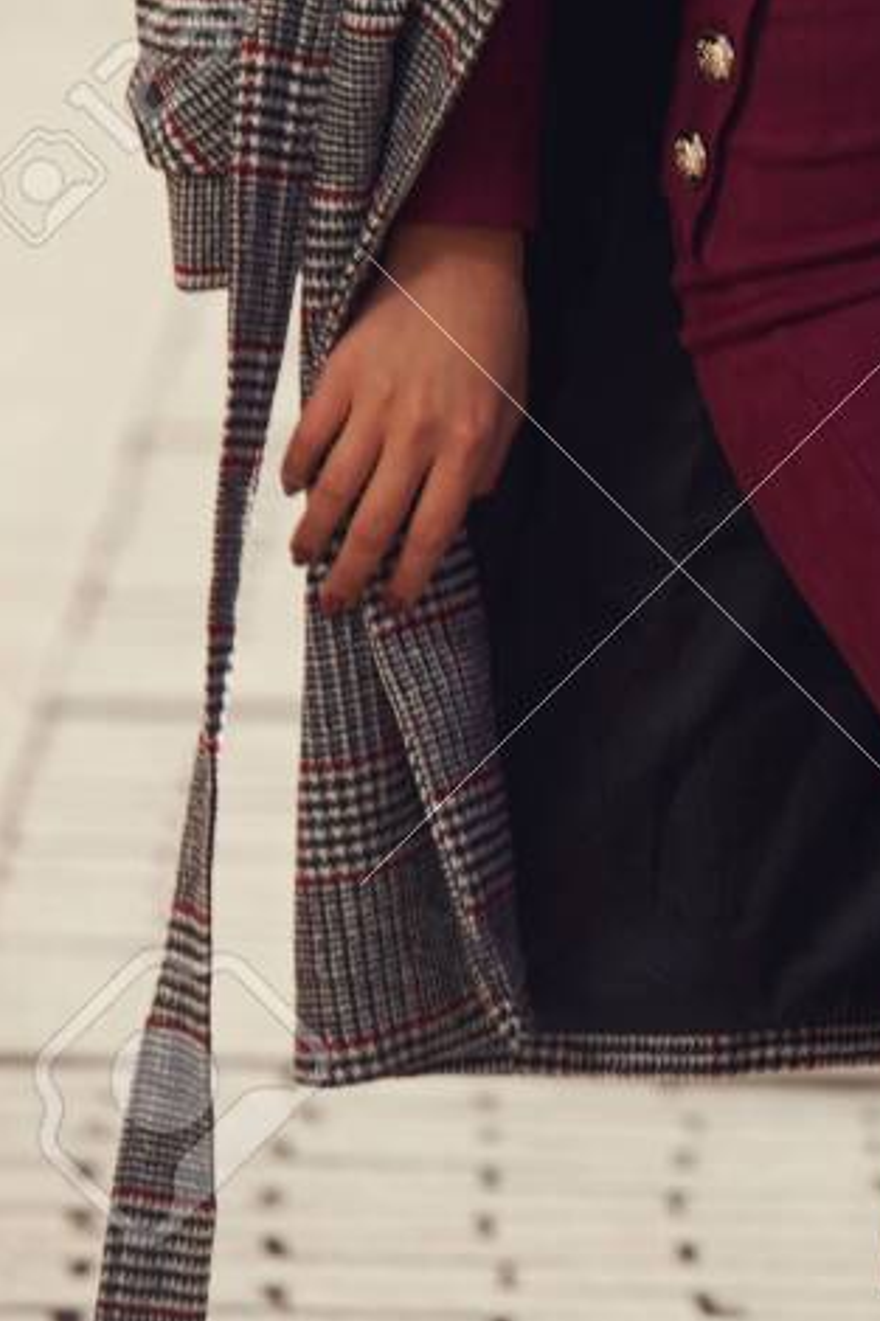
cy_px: -472
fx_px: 20290
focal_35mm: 553
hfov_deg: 2.5
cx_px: 1099
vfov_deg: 3.7
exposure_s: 1/250
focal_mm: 200
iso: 100
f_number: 6.3
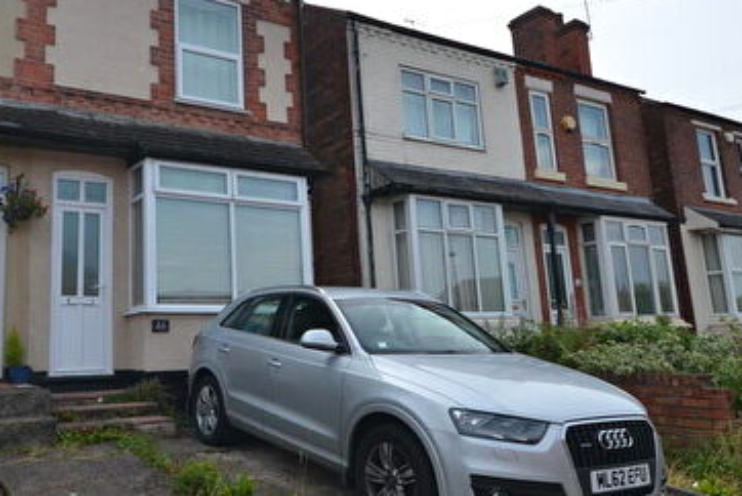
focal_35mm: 29
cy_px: 224
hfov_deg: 61.5
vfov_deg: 45.0
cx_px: 228
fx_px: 598
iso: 100
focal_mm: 10
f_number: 8
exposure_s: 1/250
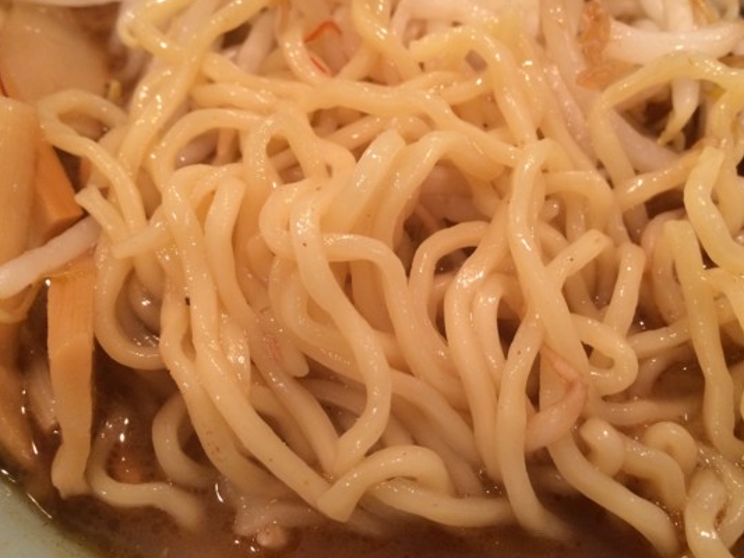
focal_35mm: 36
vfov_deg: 39.7
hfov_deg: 51.3
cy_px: 271
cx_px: 399
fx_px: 774
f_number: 2.2
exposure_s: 1/33
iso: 200
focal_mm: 4.12
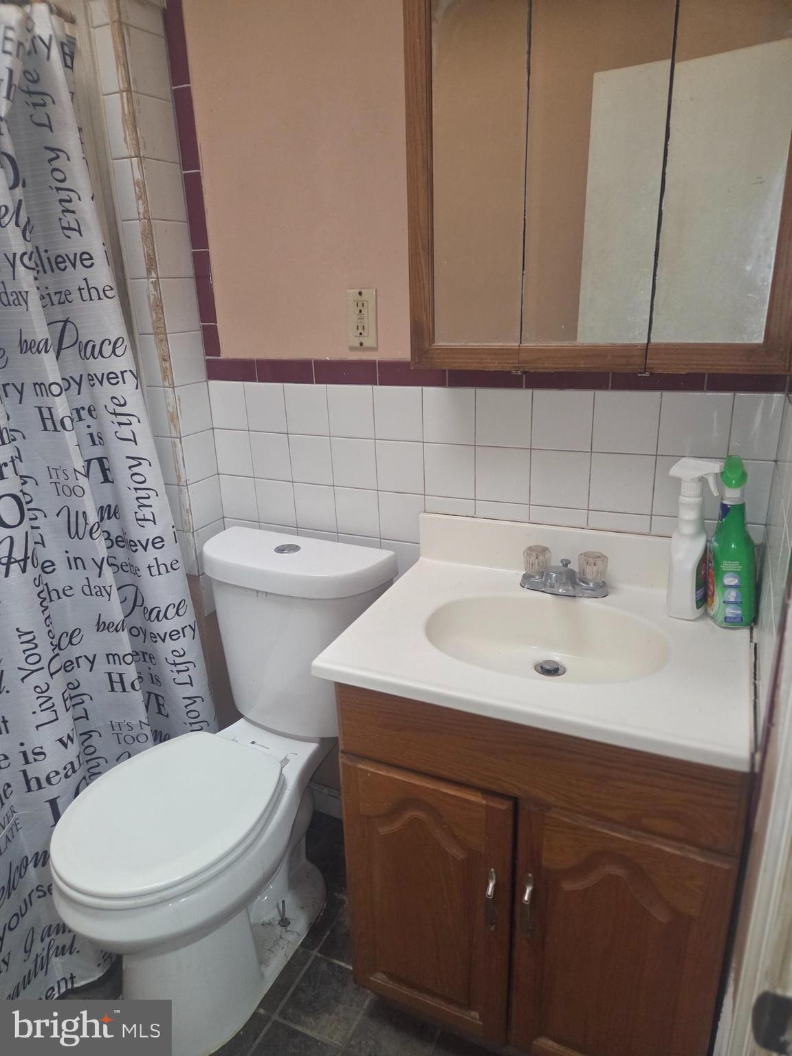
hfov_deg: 58.9
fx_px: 702
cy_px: 528
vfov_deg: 73.9
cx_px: 396
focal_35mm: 23
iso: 800
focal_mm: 5.4
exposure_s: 1/120
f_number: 1.8
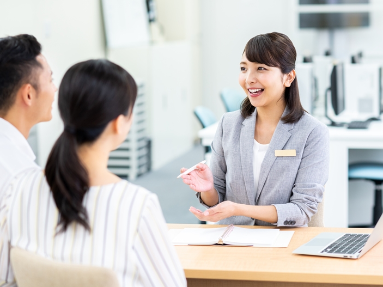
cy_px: 144
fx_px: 1029
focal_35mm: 93
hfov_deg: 21.1
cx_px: 208
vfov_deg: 15.9
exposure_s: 1/125
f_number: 2.8
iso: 640
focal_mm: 85
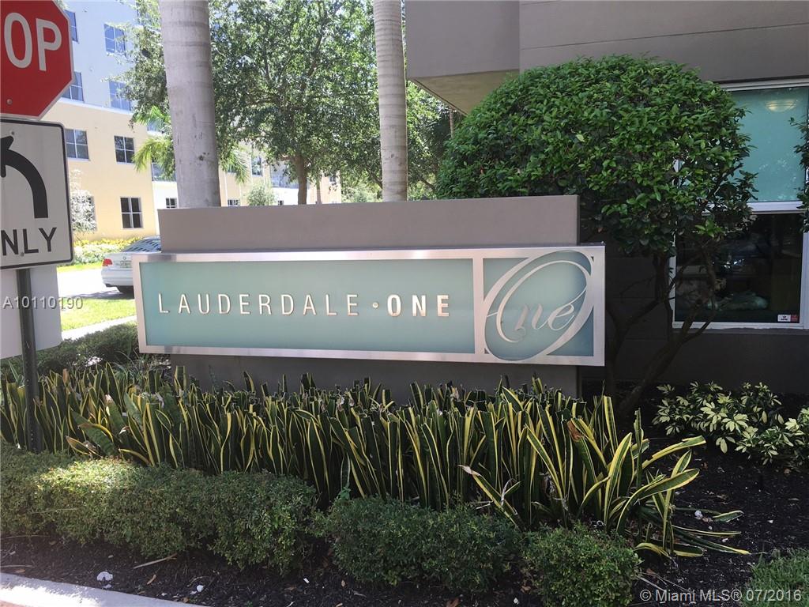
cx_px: 404
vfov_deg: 48.2
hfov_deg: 61.7
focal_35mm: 29
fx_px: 678
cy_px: 304
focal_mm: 4.15
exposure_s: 1/166
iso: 25
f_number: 2.2
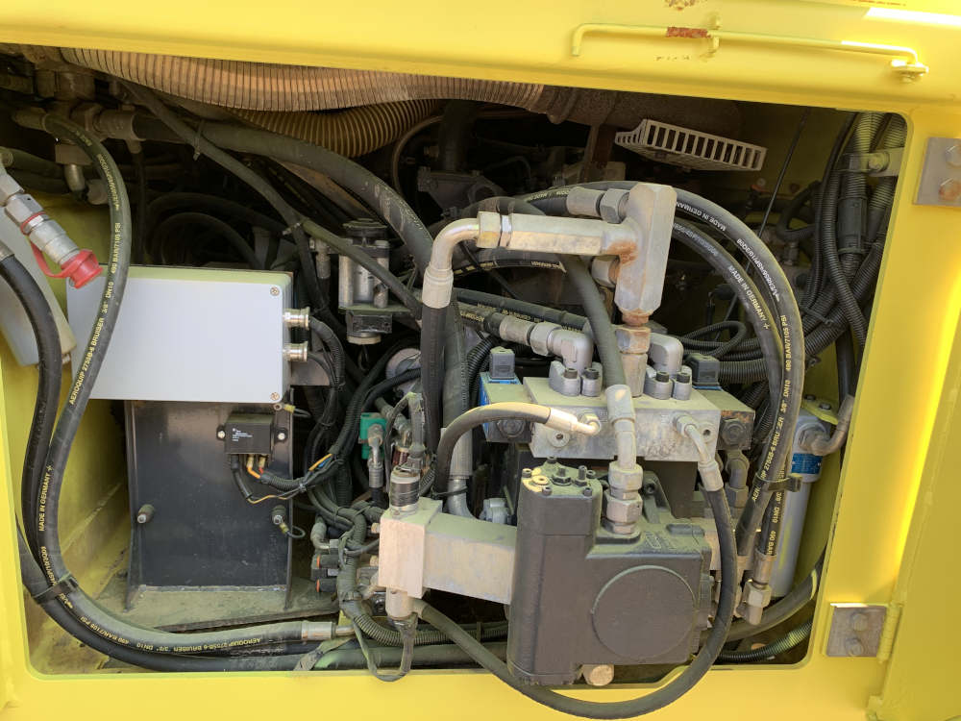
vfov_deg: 53.1
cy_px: 360
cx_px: 480
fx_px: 722
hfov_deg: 67.3
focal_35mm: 26
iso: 32
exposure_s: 1/121
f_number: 1.8
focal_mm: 4.25
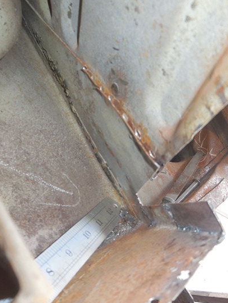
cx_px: 116
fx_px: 316
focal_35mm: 36
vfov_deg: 51.2
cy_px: 169
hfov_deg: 39.7
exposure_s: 1/25
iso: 125
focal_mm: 5.3
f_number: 3.2
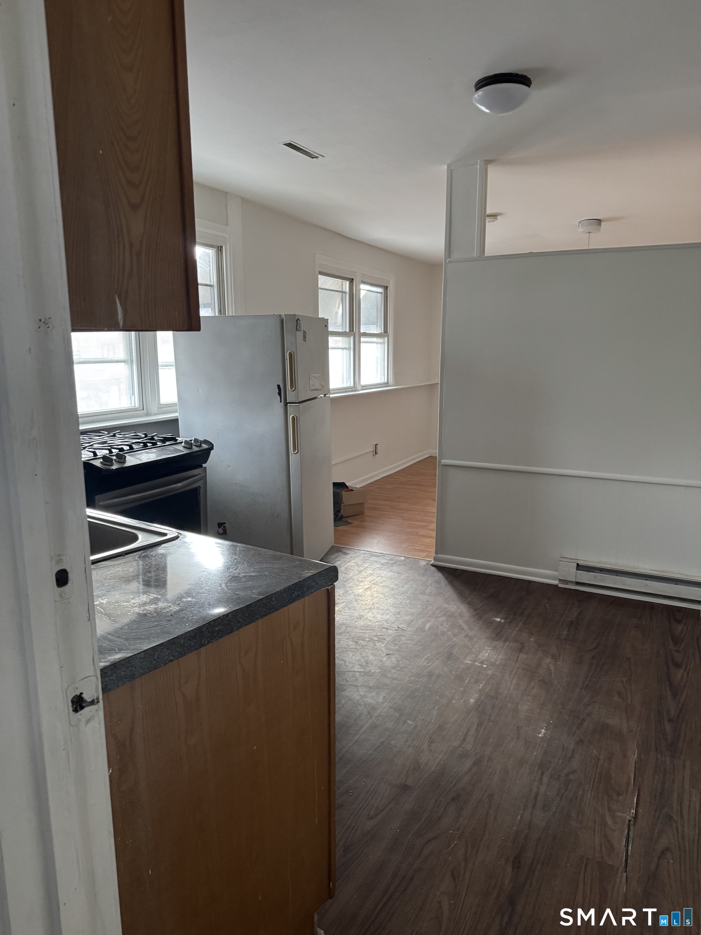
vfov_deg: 71.6
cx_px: 350
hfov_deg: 56.8
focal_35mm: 24
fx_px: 648
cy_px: 468
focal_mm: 6.76
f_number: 1.78
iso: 400
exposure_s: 1/60
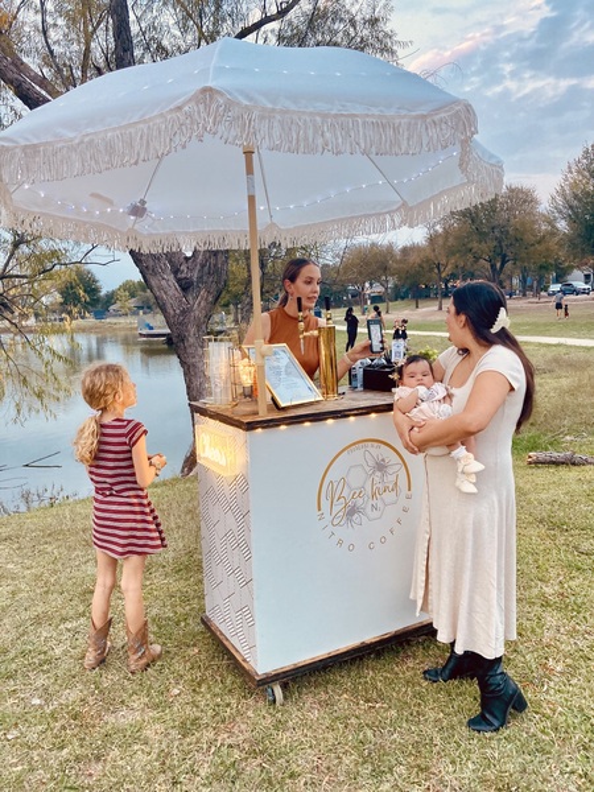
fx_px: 641
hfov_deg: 49.7
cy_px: 396
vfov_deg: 63.4
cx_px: 297
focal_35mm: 28
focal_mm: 3.99
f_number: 1.8
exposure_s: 1/60
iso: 100
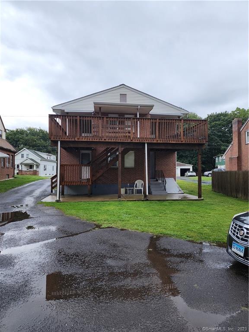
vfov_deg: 73.9
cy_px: 166
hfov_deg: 58.9
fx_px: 221
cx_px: 124
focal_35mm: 23
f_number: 1.8
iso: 16
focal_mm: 6.4
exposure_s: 1/120
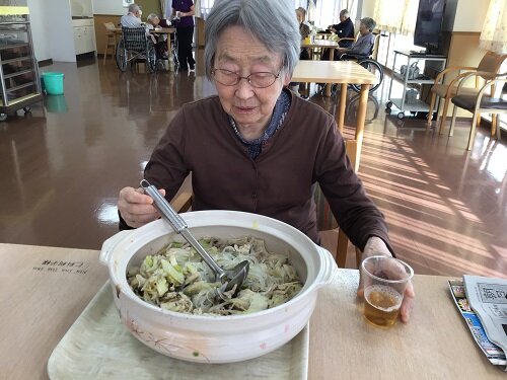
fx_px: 454
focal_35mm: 31
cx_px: 254
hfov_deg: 58.4
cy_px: 190
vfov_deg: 45.4
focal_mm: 3.3
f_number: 2.4
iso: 32
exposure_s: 1/60
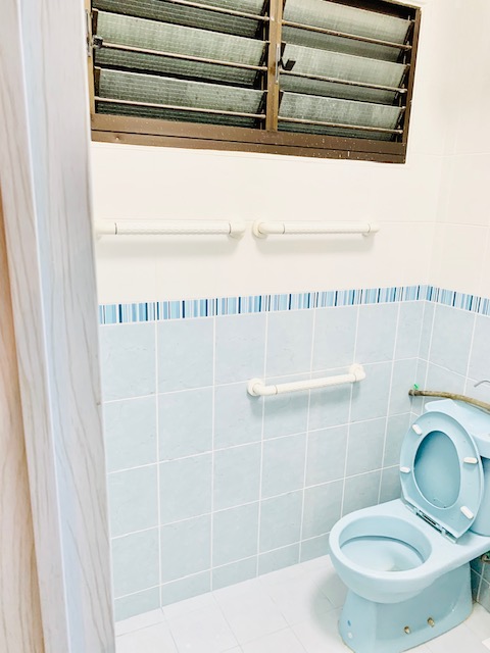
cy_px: 326
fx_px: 491
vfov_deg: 67.3
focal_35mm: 26
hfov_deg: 53.1
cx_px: 245
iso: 100
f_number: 1.8
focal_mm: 4.25
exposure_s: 1/76
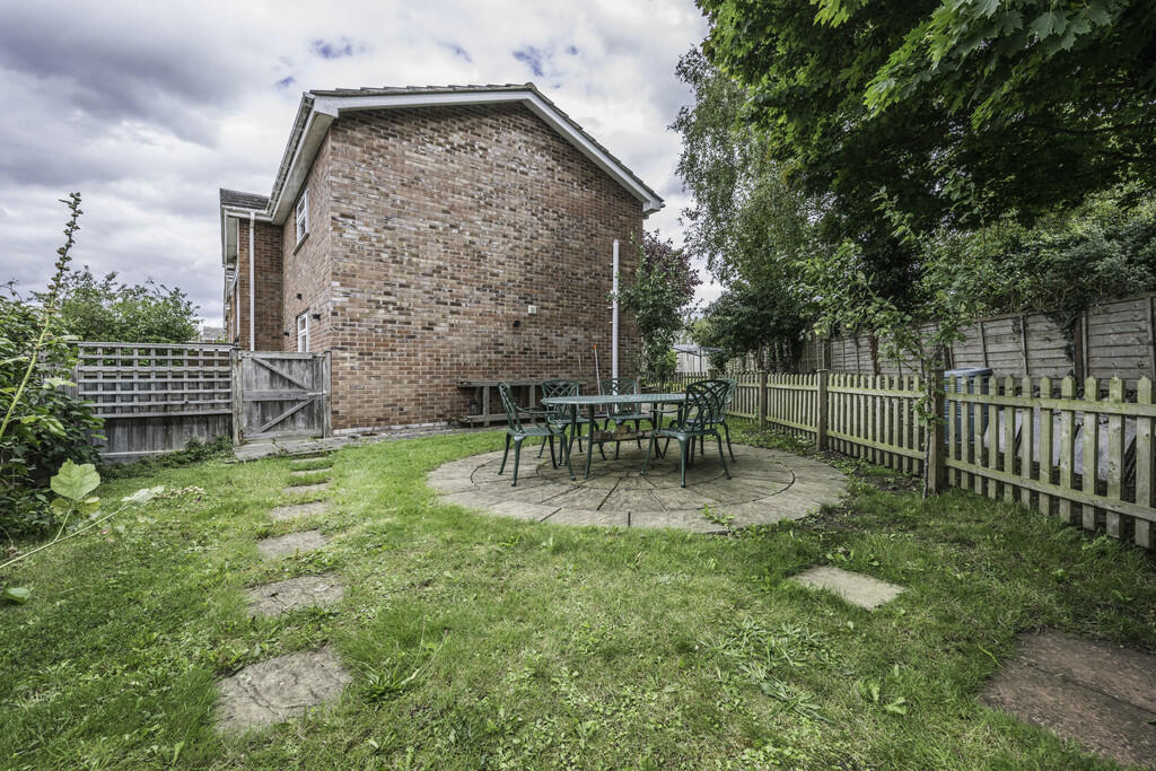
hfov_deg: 104.2
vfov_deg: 81.2
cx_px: 578
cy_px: 386
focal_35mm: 14
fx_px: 450
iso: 400
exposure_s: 1/250
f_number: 9
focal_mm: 14
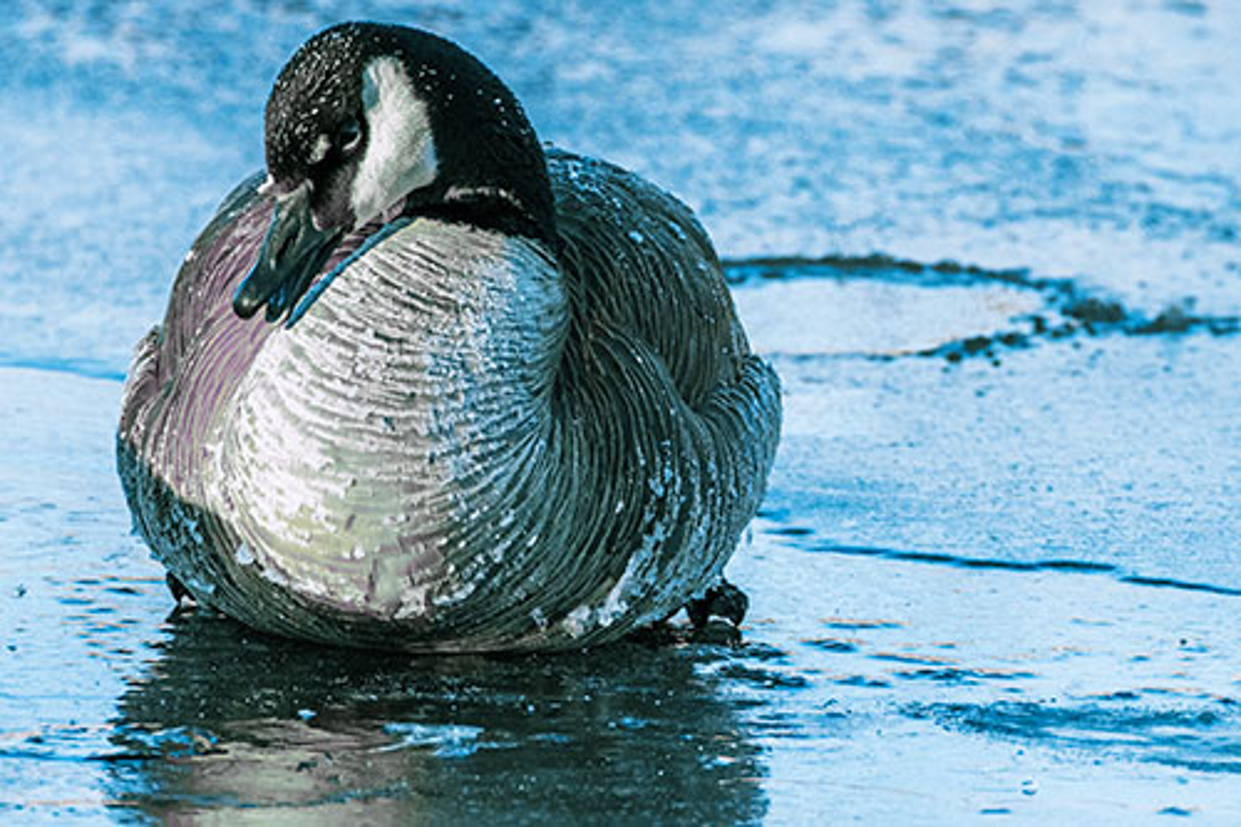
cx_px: 620
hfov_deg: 2.8
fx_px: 25844
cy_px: 414
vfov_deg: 1.8
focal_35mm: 750
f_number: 11
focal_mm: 750
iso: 1800
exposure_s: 1/800
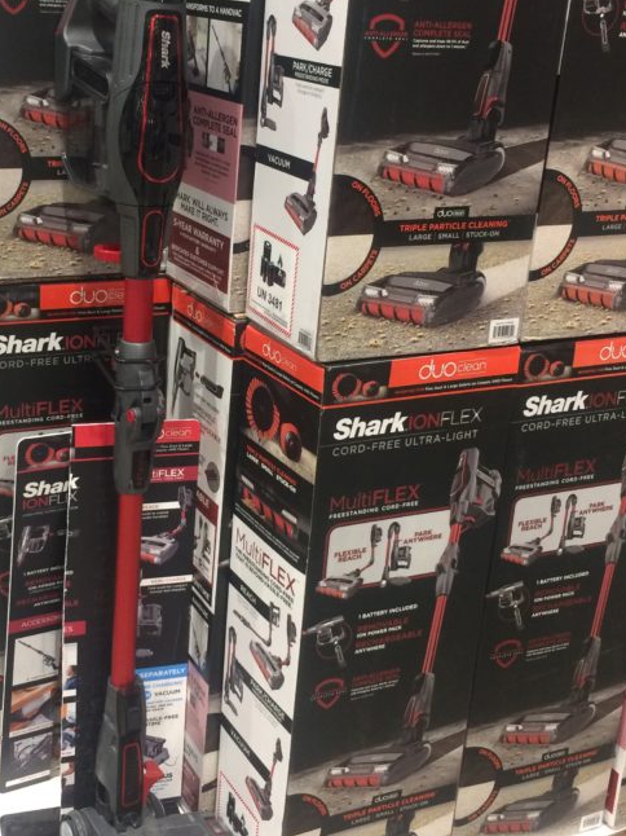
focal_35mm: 46
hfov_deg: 31.3
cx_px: 219
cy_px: 380
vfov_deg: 41.2
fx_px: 1110
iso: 160
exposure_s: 1/33
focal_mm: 4.15
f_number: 2.2
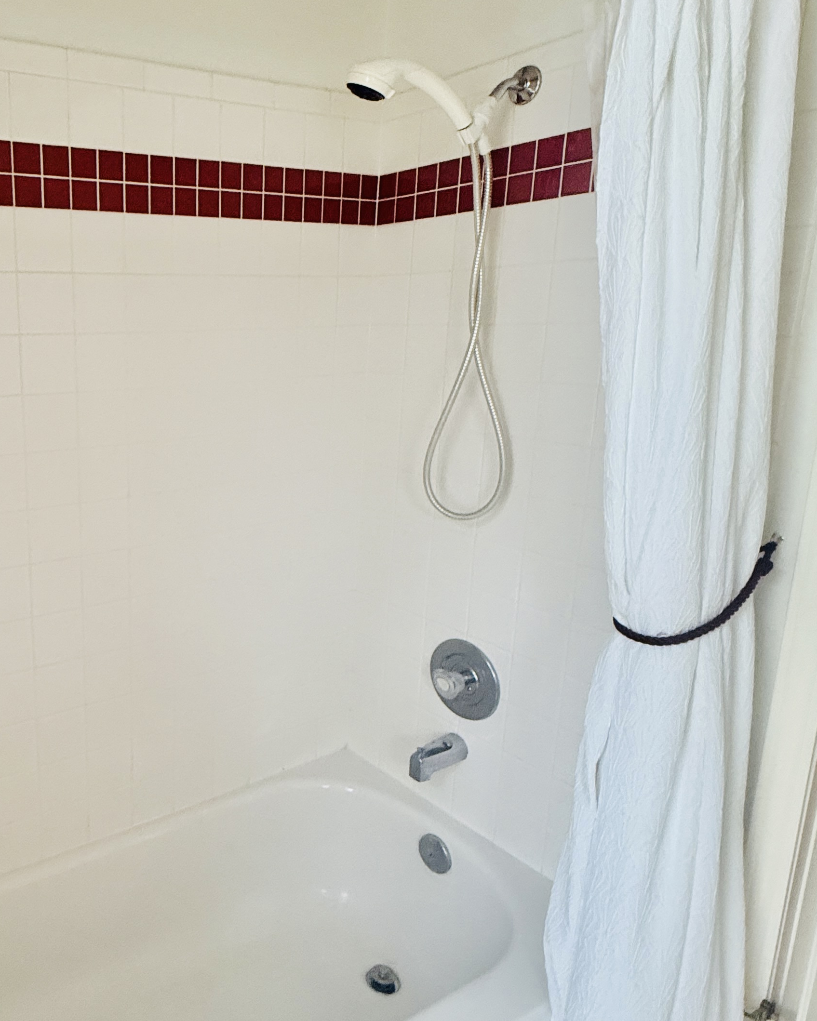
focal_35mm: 26
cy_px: 495
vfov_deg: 66.0
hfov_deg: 50.3
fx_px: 786
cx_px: 121
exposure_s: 1/61
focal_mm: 2.22
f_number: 2.2
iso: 320
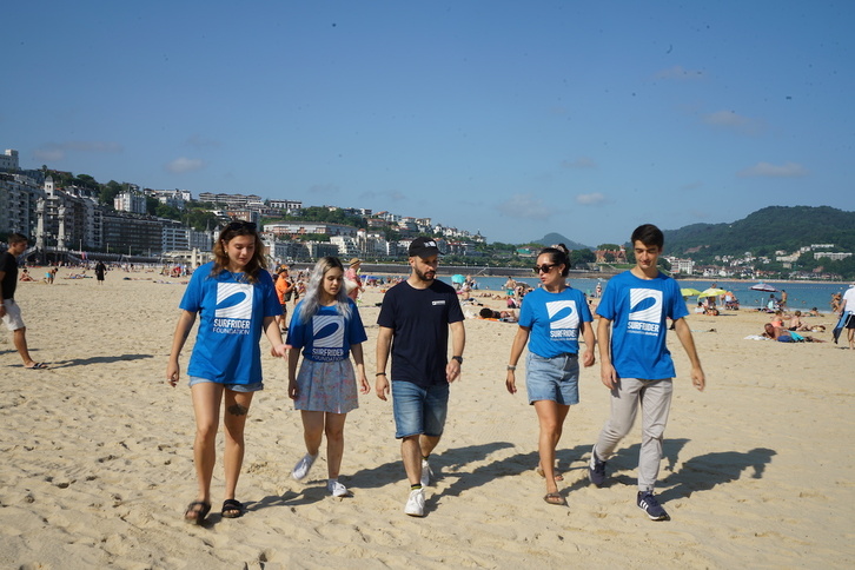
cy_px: 285
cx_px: 428
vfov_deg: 37.9
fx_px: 831
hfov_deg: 54.4
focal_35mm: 35
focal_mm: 35
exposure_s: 1/50
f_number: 22
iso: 100
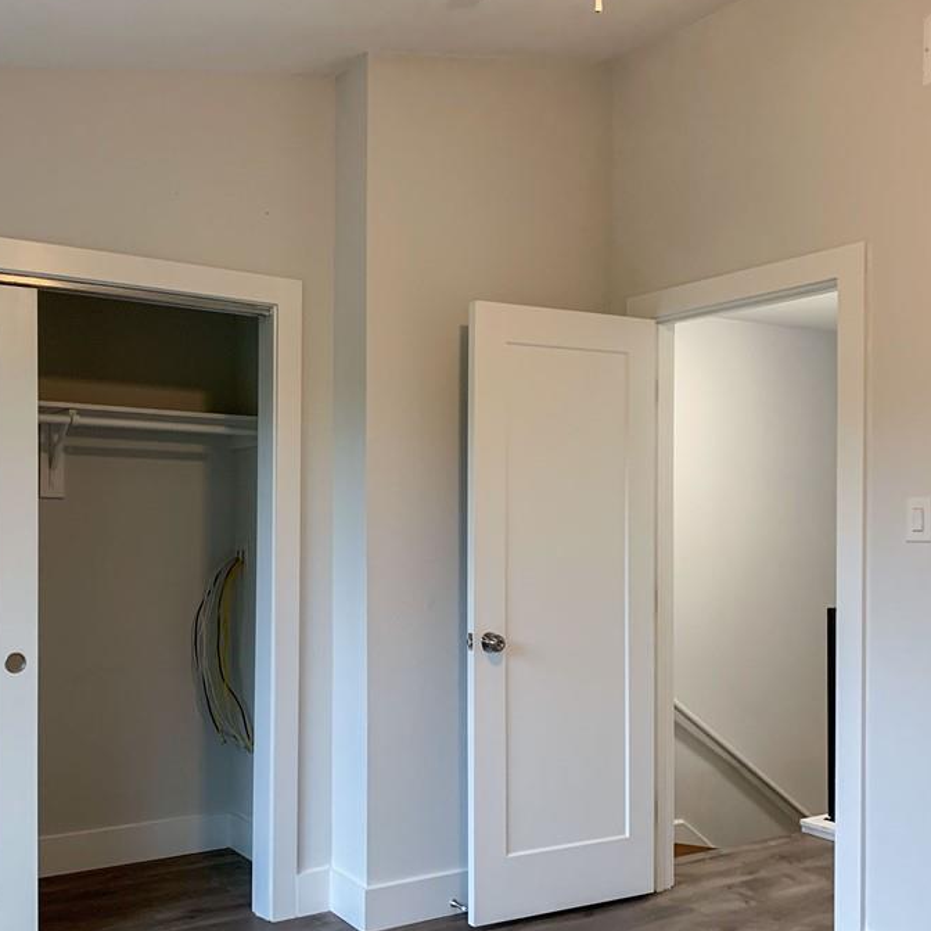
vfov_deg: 47.2
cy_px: 490
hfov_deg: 46.9
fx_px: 1065
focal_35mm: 35
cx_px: 357
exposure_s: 1/60
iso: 200
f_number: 1.8
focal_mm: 4.25
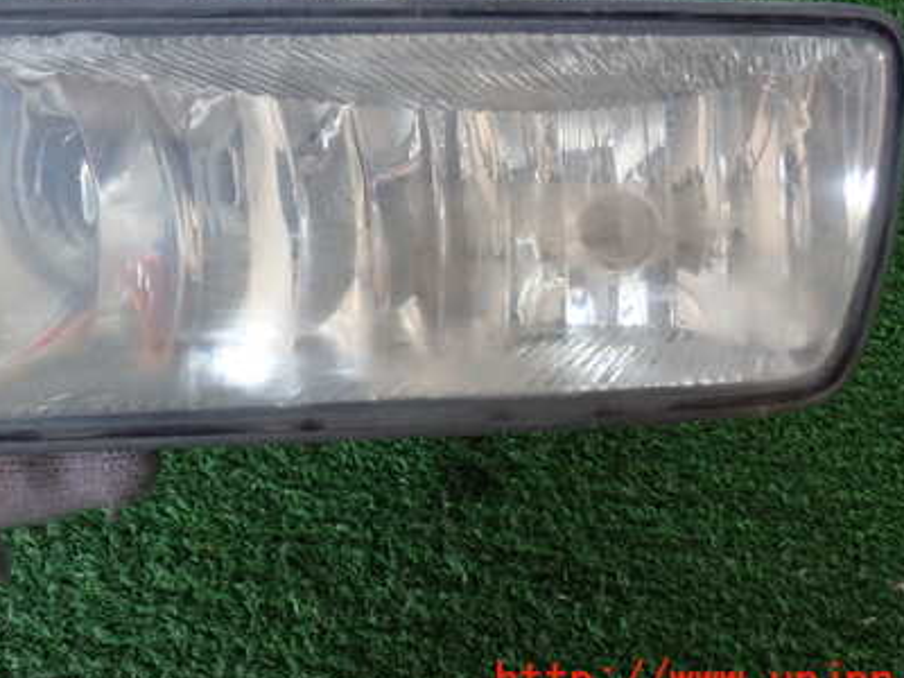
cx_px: 328
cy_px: 203
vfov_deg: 26.8
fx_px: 1410
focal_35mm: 54
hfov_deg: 35.3
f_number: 2.5
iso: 200
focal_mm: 6.37
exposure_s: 1/40
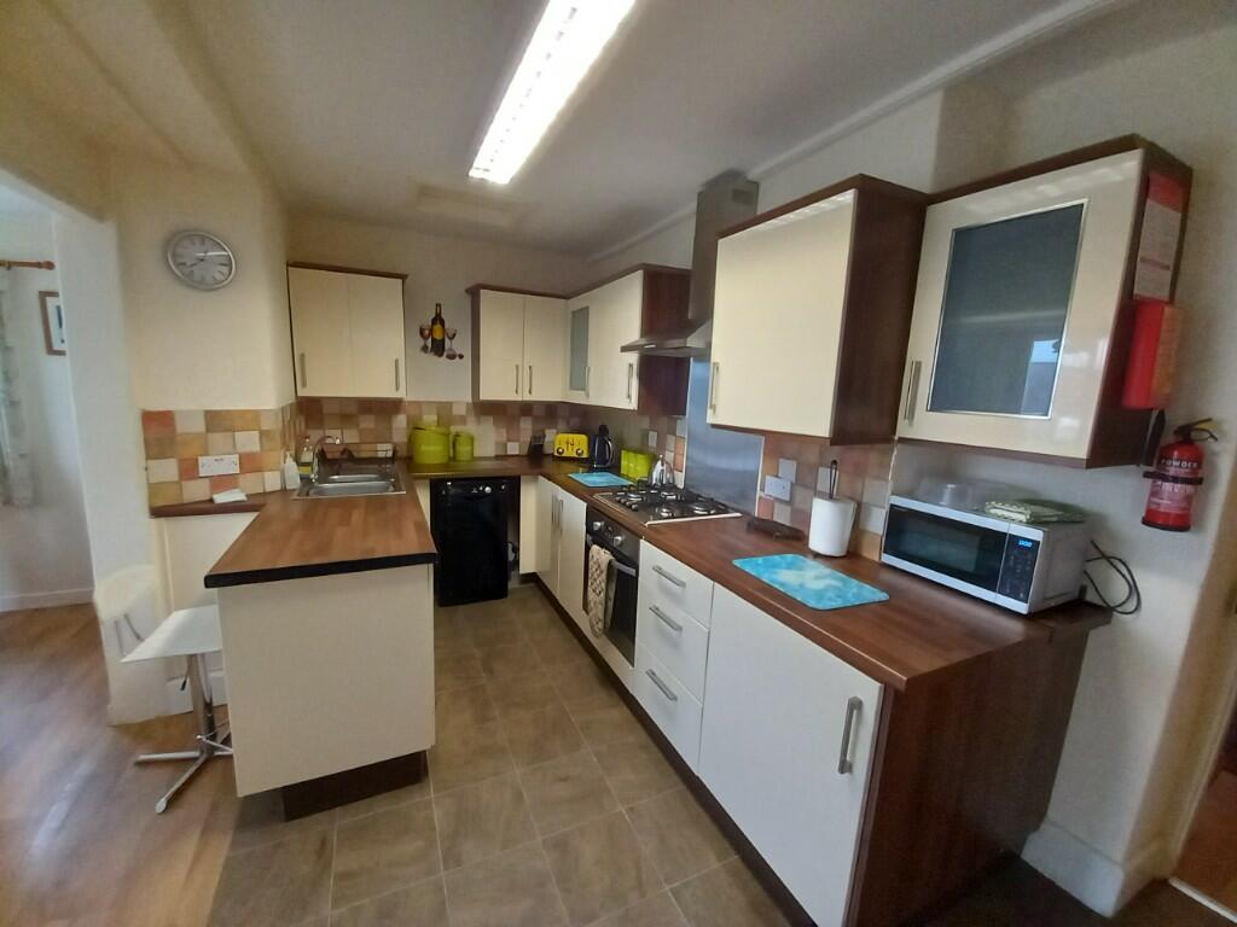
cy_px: 464
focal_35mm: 13
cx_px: 618
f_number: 2.2
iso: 250
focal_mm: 1.13
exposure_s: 1/25
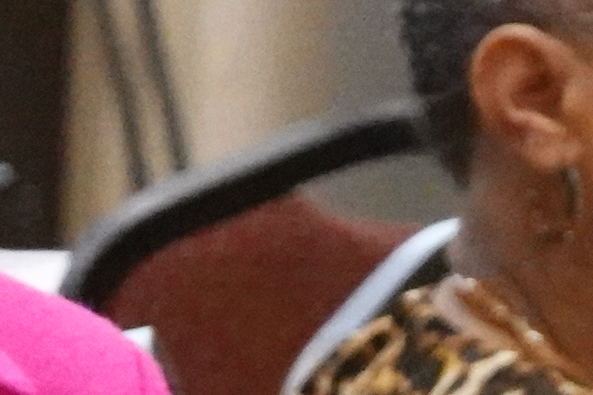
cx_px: -243
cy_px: 277
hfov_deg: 1.6
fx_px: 21556
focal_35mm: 1309
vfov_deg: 1.1
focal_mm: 65.97
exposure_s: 1/200
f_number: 4.5
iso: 4000
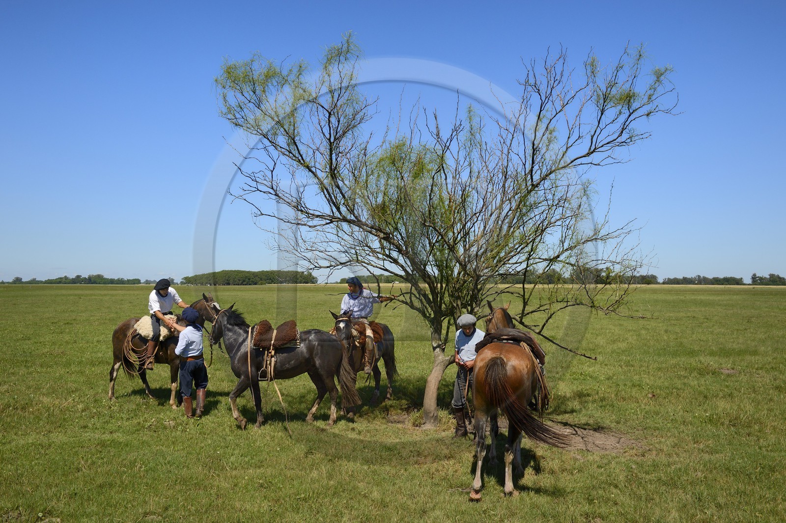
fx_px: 676
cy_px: 262
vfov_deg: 42.3
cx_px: 393
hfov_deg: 60.3
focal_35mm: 31
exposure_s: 1/1000
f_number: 8
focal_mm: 31
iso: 200
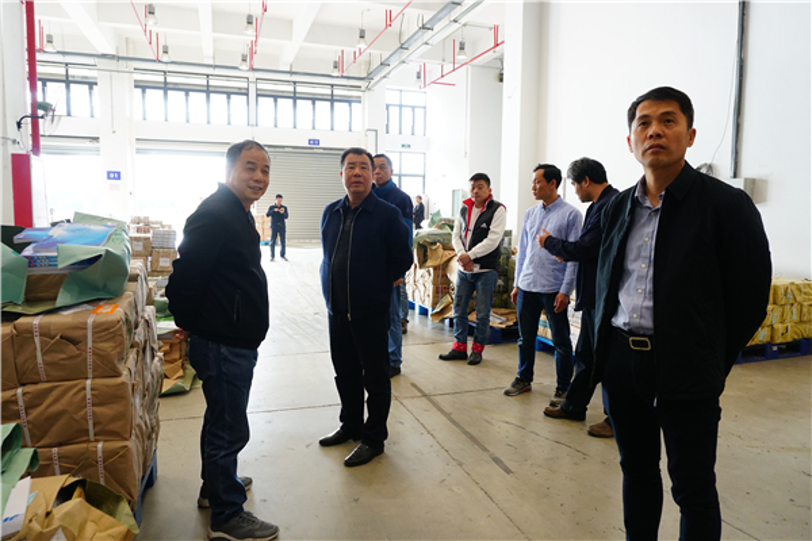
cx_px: 406
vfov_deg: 53.1
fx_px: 541
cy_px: 270
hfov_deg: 73.7
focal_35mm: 24
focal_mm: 16
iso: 800
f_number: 5
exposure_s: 1/60
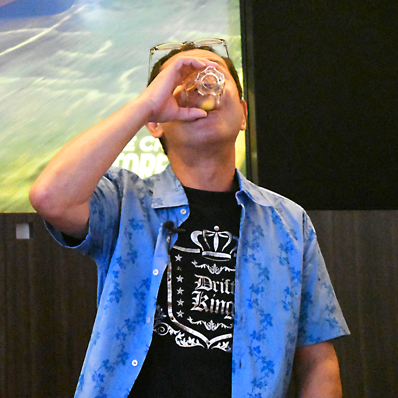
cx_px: 156
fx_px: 2003
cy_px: 199
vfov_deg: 11.3
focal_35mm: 154
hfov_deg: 11.3
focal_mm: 80
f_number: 5.3
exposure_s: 1/320
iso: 51200
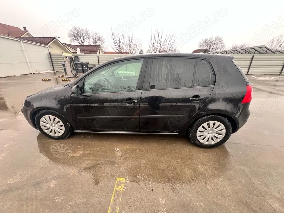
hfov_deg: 106.2
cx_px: 142
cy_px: 106
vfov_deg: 89.9
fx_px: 107
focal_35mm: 13
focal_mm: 1.57
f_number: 1.8
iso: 50
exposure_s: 1/99
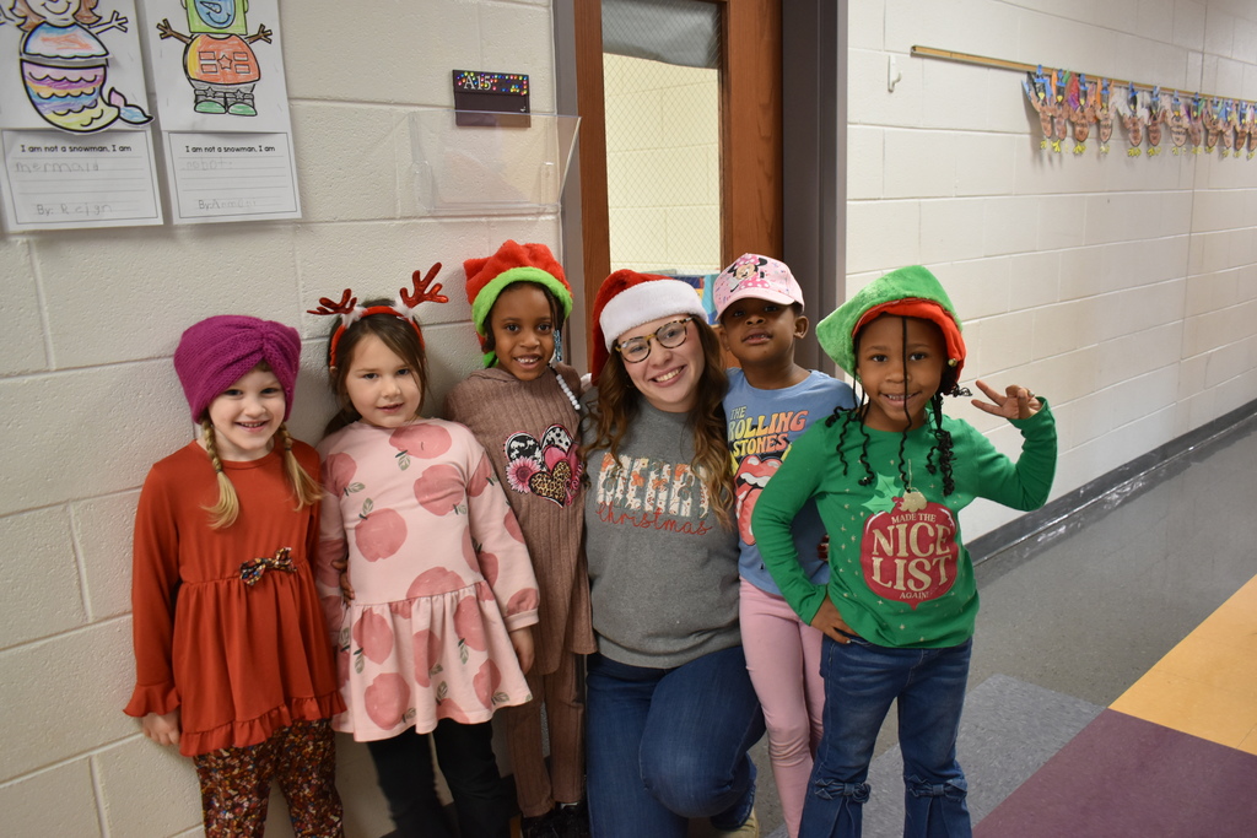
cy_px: 419
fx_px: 1048
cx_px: 628
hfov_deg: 61.9
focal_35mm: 30
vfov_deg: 43.6
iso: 1000
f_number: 4
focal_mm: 20
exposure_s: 1/30
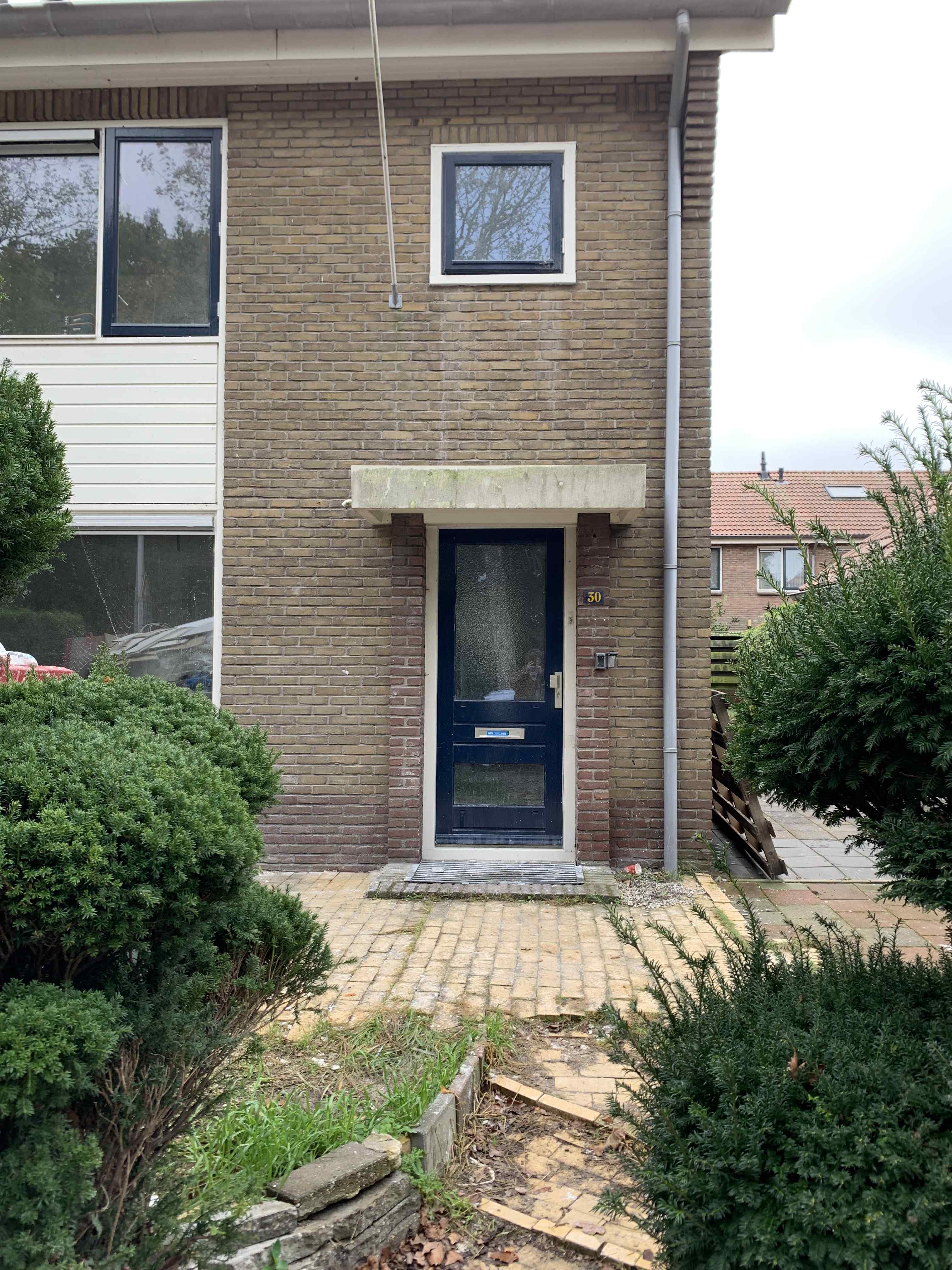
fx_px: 953
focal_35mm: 26
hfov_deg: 53.1
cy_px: 635
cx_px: 476
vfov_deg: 67.3
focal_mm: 4.25
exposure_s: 1/126
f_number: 1.8
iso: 25
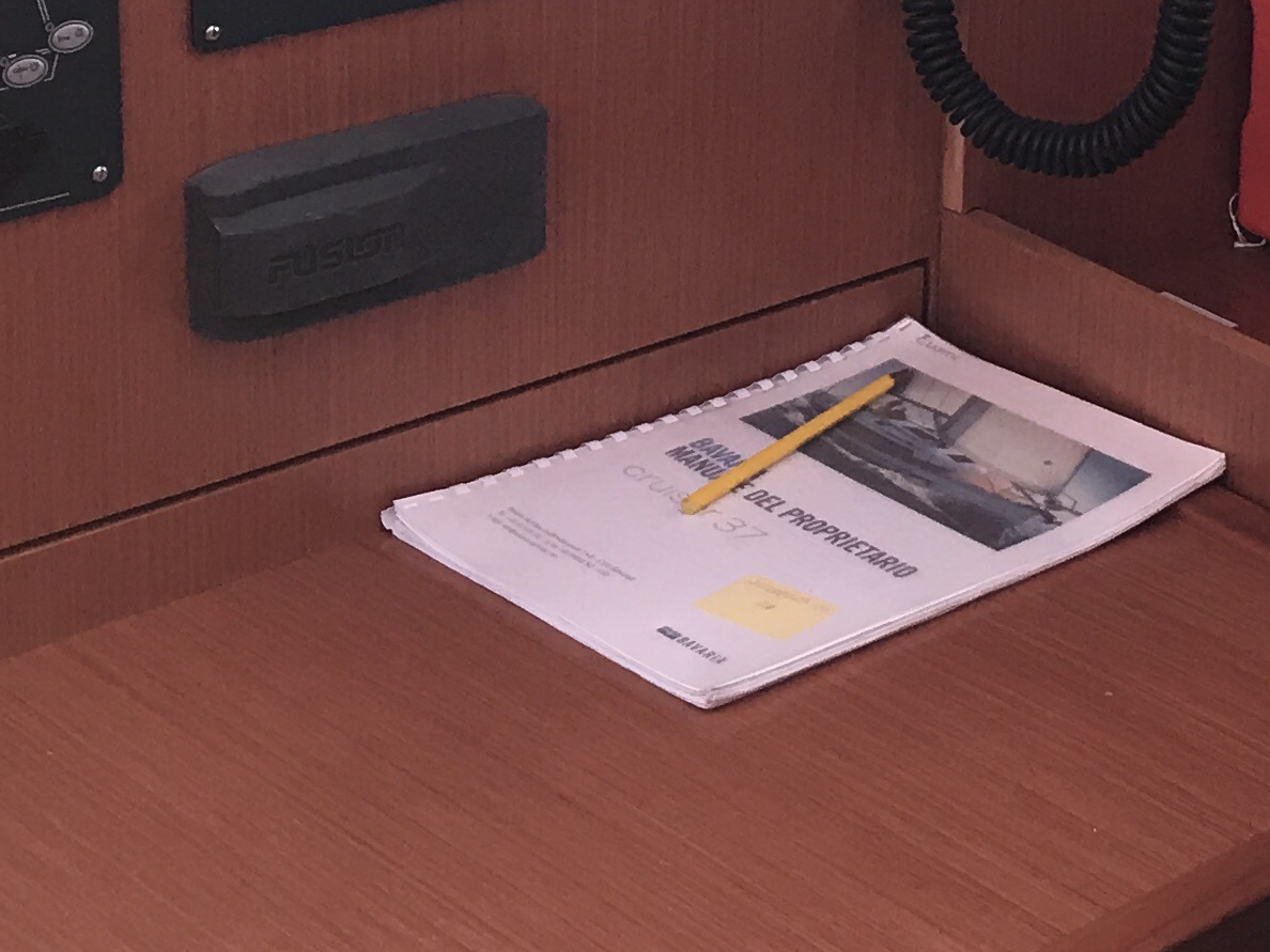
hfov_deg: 20.3
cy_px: -52
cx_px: 1085
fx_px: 3485
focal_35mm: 95
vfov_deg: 15.2
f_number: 1.8
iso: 25
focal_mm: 3.99
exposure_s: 1/33
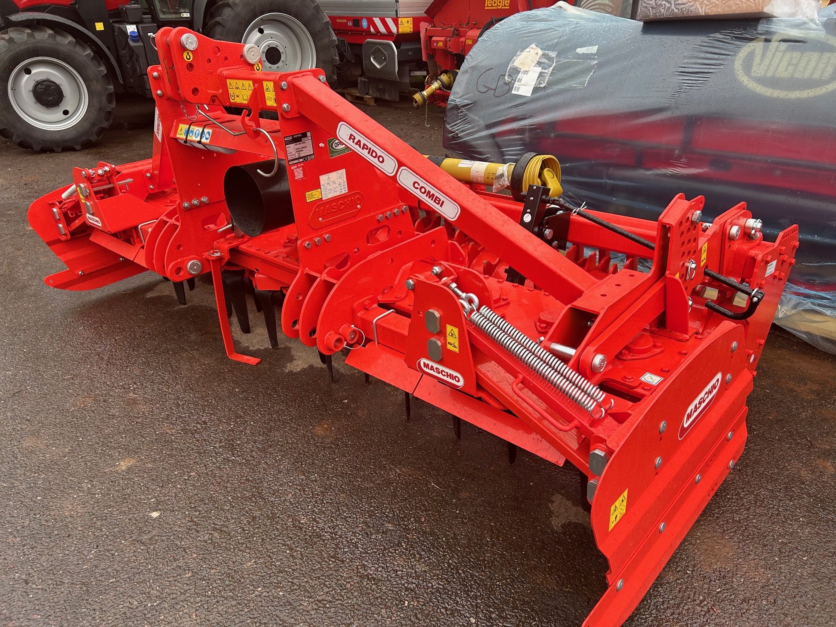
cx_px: 418
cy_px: 314
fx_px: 628
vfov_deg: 53.1
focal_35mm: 26
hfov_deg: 67.3
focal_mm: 5.7
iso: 50
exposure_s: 1/678
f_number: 1.5
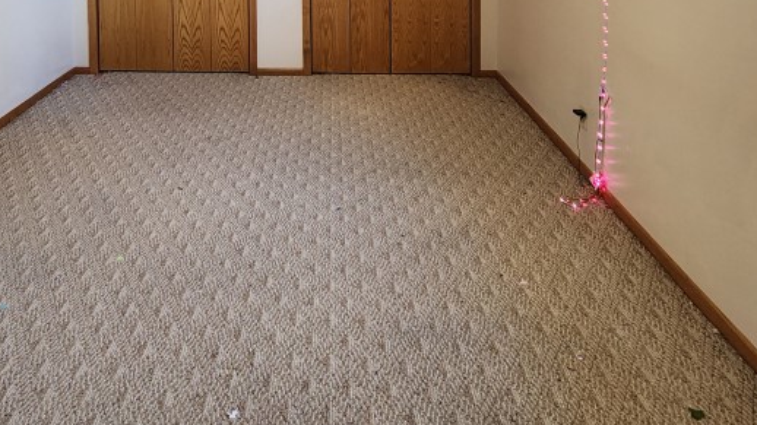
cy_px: -89
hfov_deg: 66.8
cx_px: 281
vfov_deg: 33.5
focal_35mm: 28
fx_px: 562
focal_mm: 2.2
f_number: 2.2
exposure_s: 1/40
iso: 320
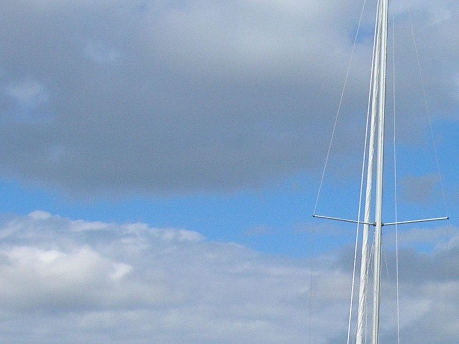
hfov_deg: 19.5
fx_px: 1313
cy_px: 485
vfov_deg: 14.2
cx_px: 409
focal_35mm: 99
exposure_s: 1/626
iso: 50
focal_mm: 5.7
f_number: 4.9
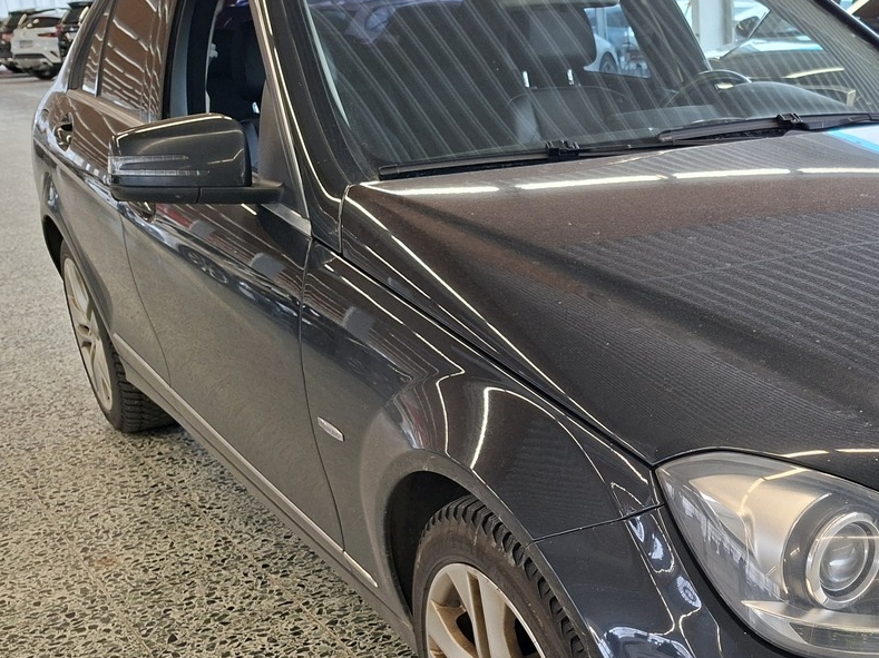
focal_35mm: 42
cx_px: 762
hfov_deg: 41.8
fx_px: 1066
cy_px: 478
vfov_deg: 33.8
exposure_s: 1/100
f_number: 1.8
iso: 80
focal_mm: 5.54
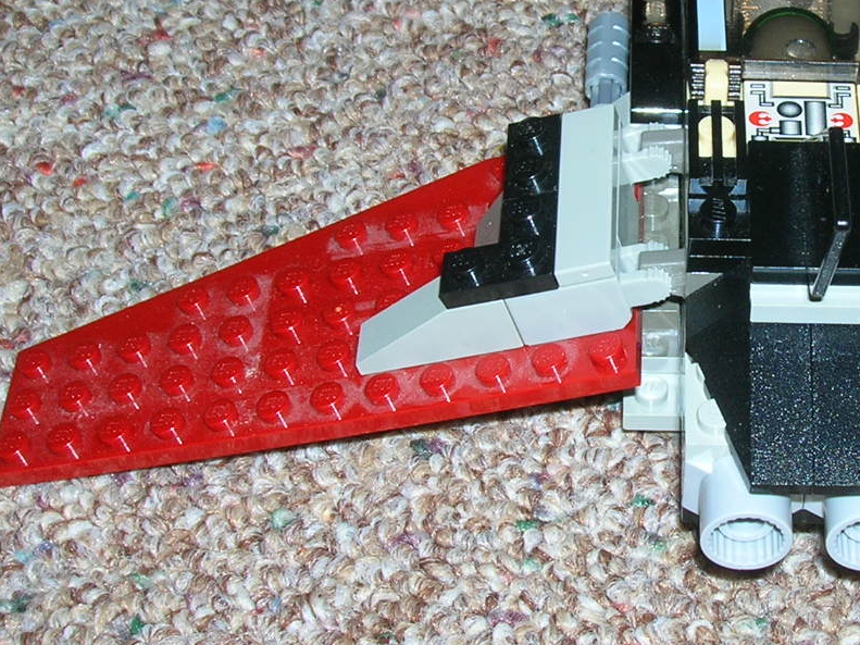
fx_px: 2111
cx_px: 719
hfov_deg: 22.6
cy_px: 213
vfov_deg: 17.3
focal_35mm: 85
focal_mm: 7
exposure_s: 1/60.1
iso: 50
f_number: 5.2
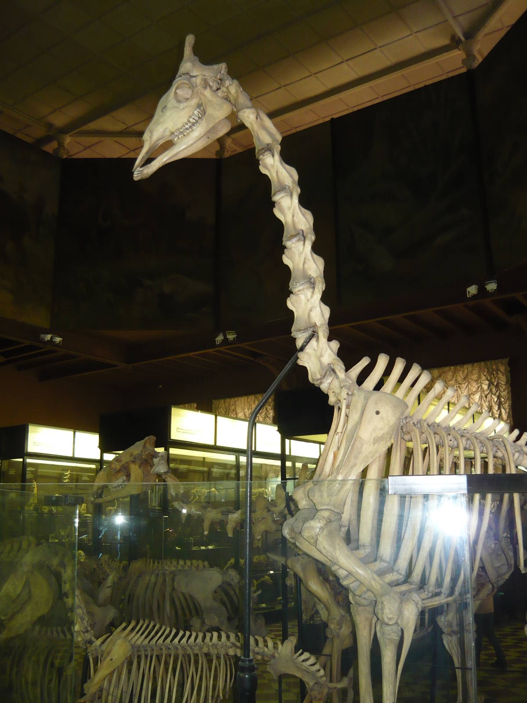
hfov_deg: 42.9
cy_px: 352
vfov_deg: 55.4
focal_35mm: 33
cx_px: 264
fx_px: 670
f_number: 2.8
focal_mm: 5.5
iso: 250
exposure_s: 1/30
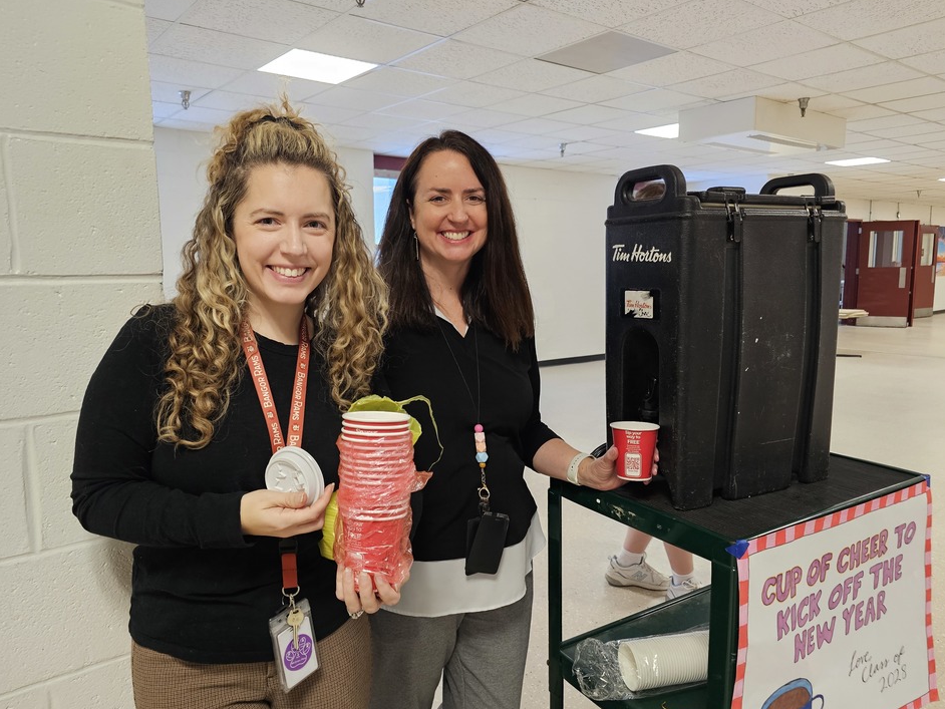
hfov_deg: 69.3
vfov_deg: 54.9
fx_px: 683
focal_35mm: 25
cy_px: 348
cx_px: 445
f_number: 1.7
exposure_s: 1/120
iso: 400
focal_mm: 6.3
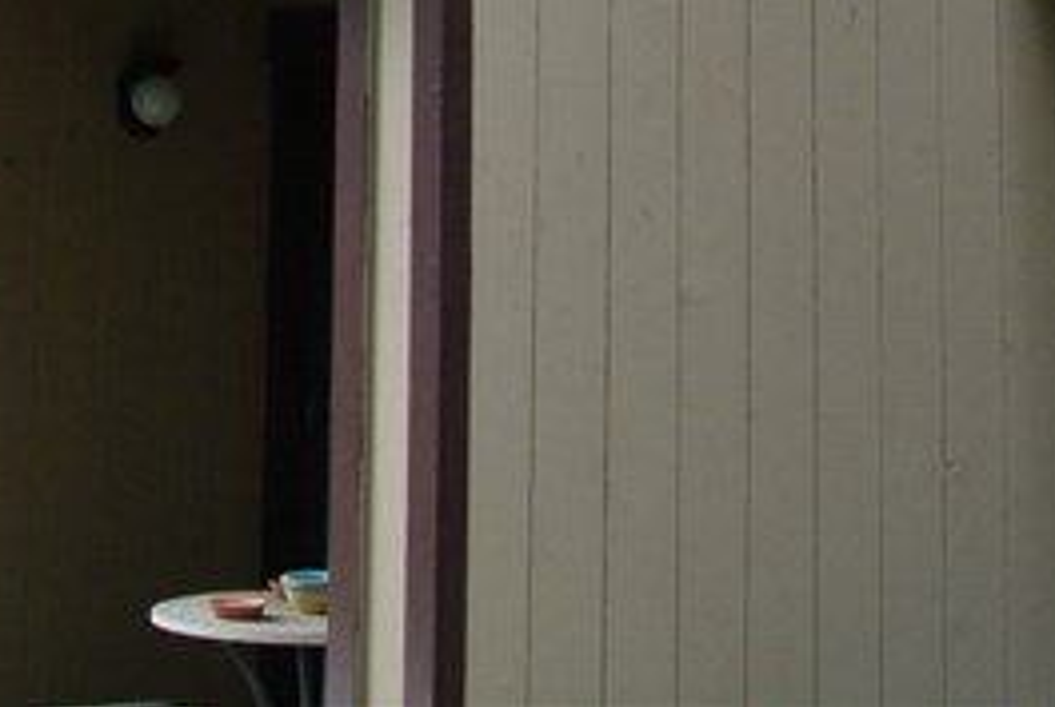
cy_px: -735
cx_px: -302
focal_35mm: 123
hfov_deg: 15.8
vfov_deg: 10.3
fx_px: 3611
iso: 100
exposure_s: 1/60
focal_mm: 11.4
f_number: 3.5
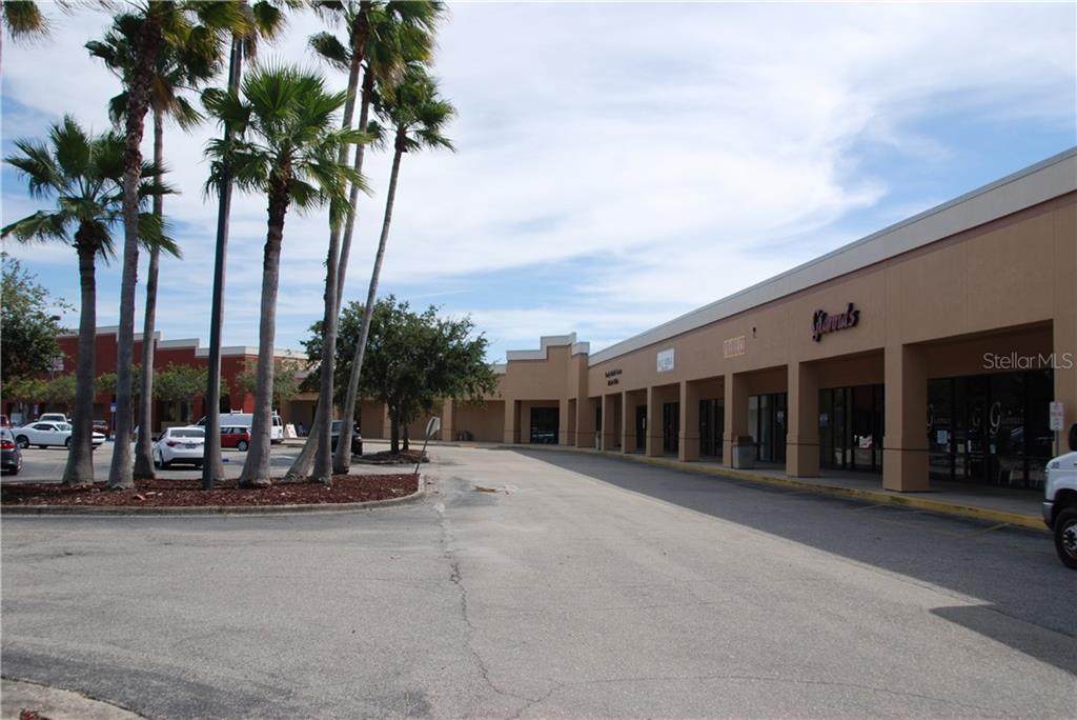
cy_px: 360
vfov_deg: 40.0
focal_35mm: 33
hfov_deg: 57.2
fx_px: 988
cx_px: 538
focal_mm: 22
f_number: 8
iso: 100
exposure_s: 1/250
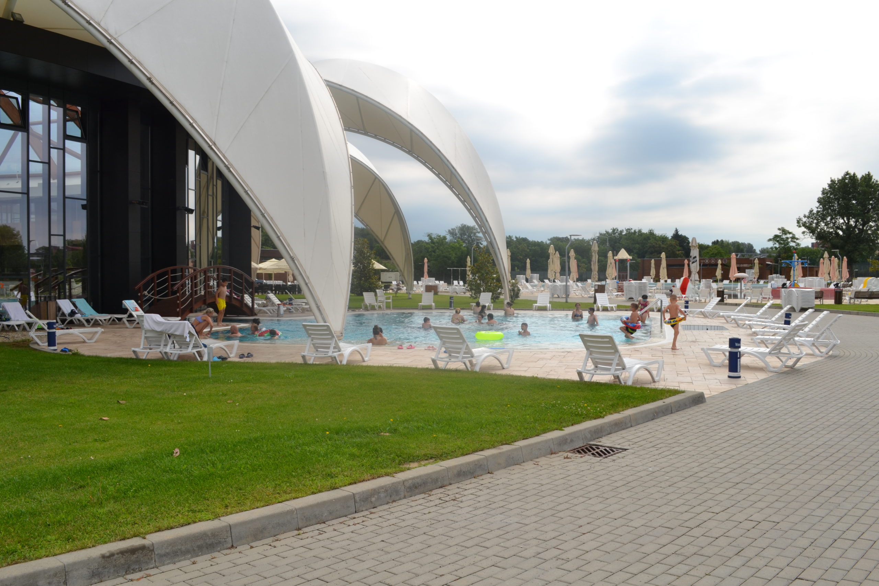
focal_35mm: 33
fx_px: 806
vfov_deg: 40.0
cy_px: 293
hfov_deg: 57.2
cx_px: 440
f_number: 10
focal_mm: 22
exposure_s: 1/200
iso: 100
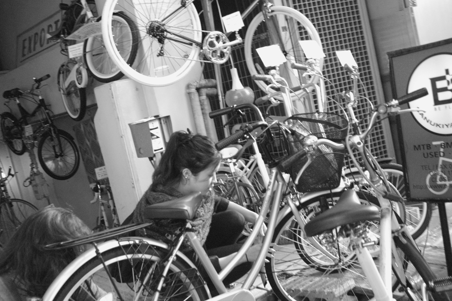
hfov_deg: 47.4
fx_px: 515
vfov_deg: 32.6
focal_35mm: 41
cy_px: 150
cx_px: 226
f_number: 5
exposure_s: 1/125
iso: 800
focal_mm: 24.2
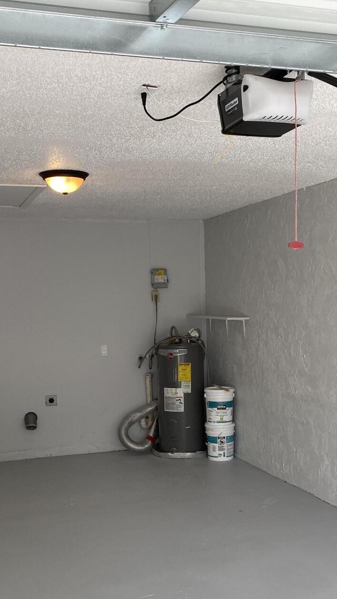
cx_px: 186
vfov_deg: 44.6
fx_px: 715
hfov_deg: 26.5
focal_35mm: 45
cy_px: 414
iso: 32
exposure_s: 1/146
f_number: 1.8
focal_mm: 4.25
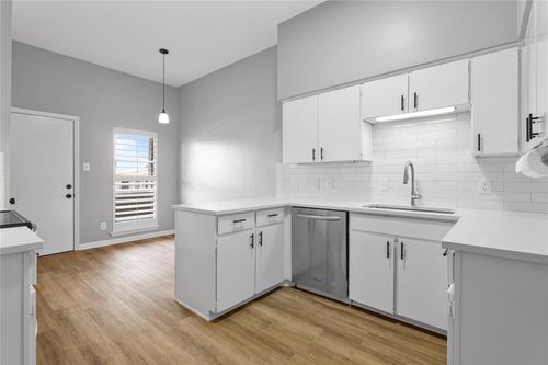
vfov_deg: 73.7
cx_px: 274
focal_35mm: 16
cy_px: 182
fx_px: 243
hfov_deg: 96.8
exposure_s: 1/1.25
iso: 400
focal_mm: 16
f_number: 9
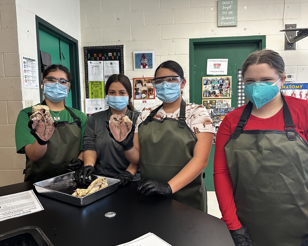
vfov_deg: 54.9
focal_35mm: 26
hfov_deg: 66.0
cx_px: 157
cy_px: 122
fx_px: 237
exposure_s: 1/60
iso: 125
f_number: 1.78
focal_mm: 6.86
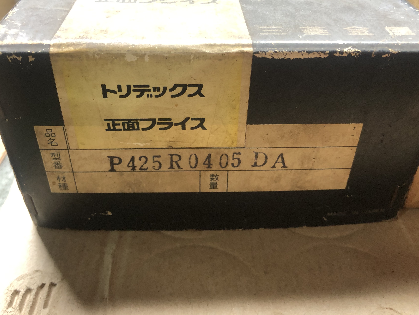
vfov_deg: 42.8
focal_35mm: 33
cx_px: 209
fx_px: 399
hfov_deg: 55.4
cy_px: 134
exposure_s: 1/30
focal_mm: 3.99
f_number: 1.8
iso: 32
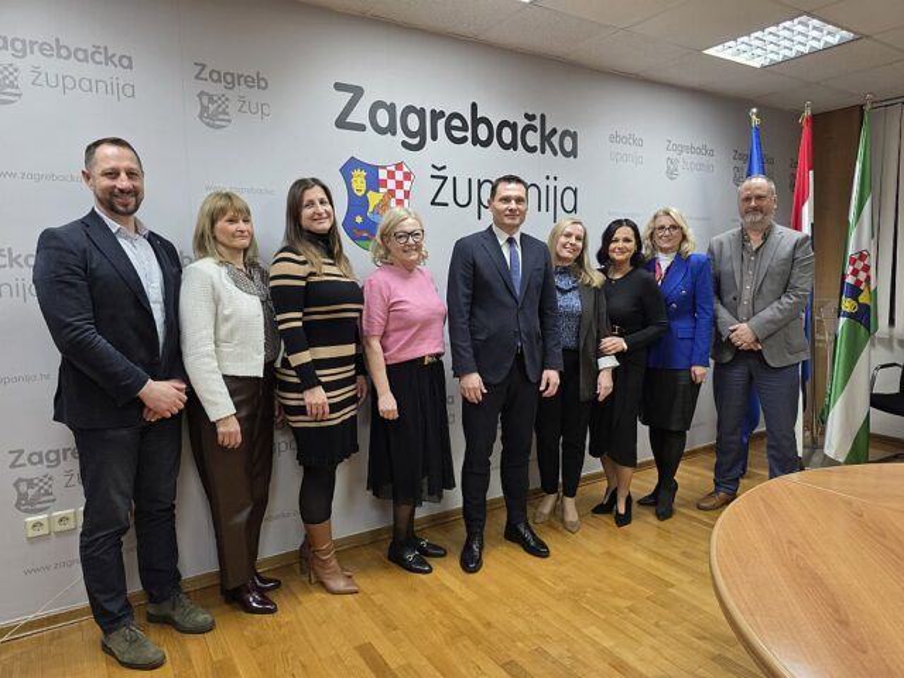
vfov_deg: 58.9
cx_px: 452
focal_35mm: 23
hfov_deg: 73.9
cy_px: 339
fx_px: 601
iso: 200
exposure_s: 1/100
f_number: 1.7
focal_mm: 6.3
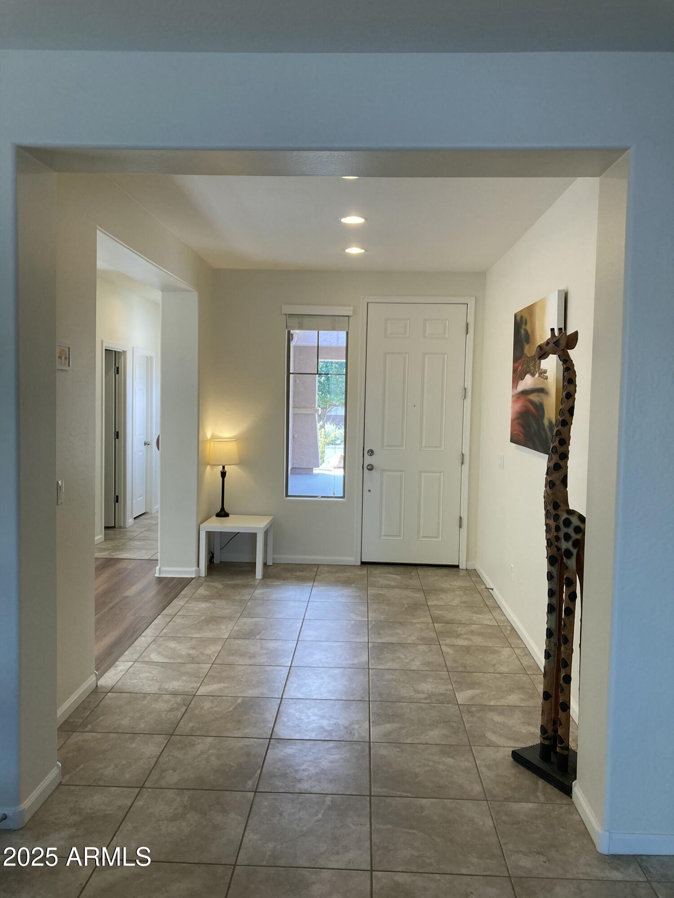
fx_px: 727
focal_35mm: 28
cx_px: 337
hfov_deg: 49.7
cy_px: 449
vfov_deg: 63.4
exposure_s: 1/120
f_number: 1.8
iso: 80
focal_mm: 3.99
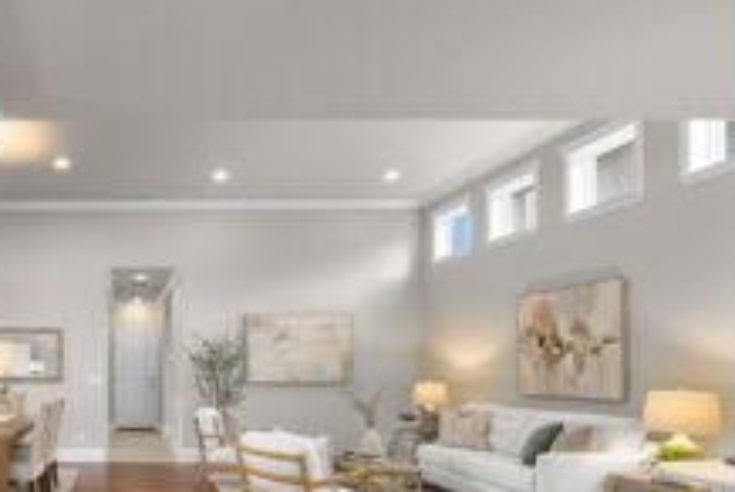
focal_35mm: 22
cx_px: 138
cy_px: 356
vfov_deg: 55.2
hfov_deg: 70.1
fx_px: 450
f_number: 7.1
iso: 1000
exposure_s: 1/6
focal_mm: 12
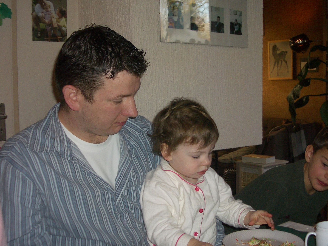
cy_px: 121
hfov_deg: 37.5
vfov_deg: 28.6
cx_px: 179
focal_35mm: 51
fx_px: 483
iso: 100
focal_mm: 6.8
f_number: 2.8
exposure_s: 1/60
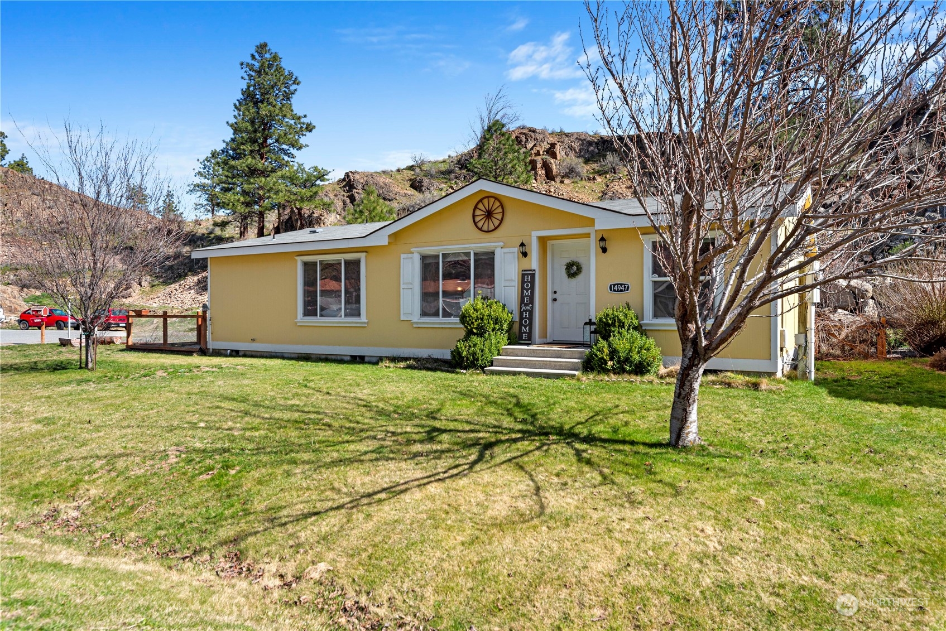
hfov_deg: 73.7
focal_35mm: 24
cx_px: 473
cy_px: 316
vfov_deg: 53.2
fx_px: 631
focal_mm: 24
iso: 100
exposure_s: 1/800
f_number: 7.1
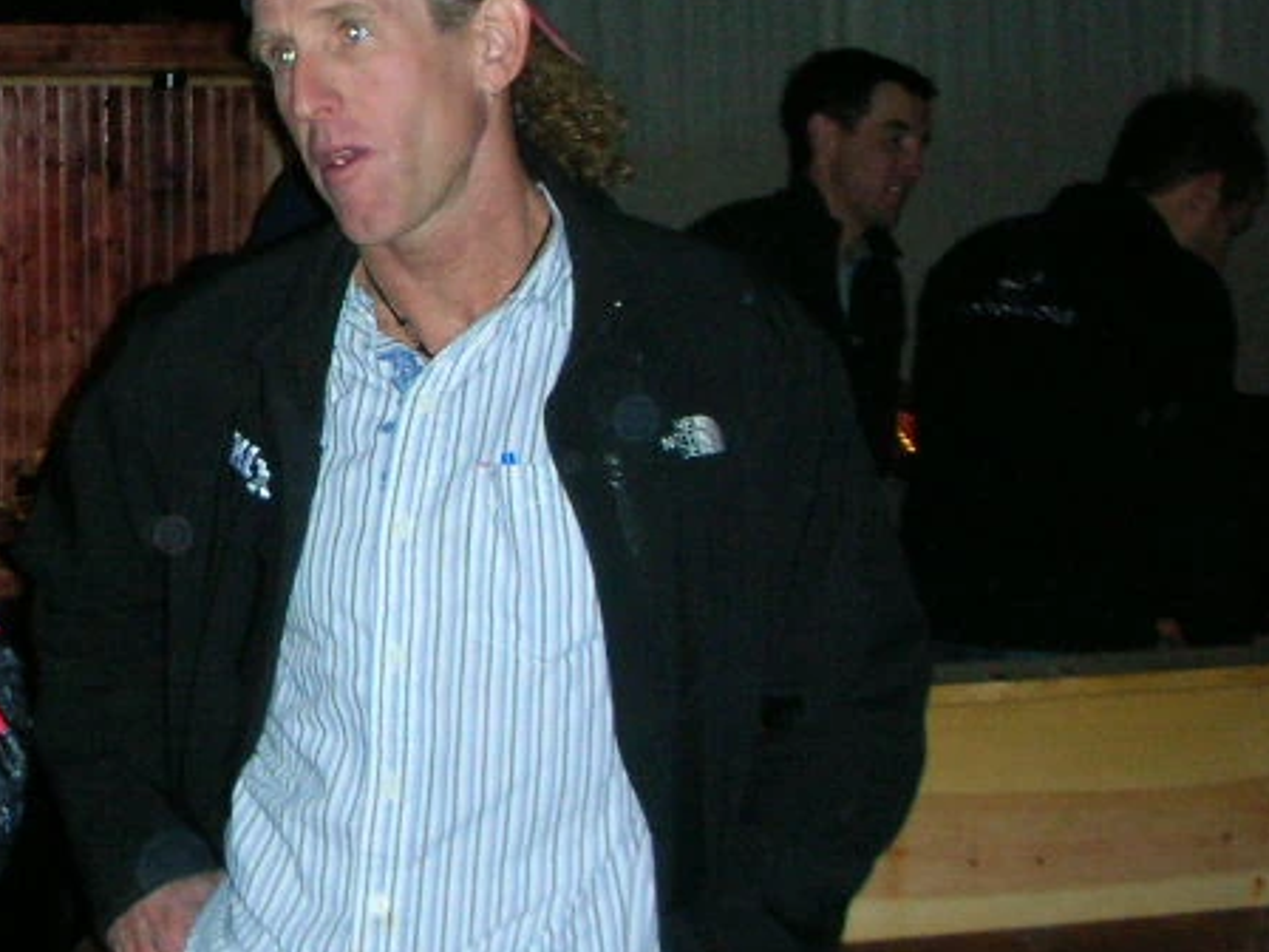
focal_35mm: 80
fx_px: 2933
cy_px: 255
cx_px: -76
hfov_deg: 23.2
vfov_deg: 18.3
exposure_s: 1/60.1
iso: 184
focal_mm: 5.8
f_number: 3
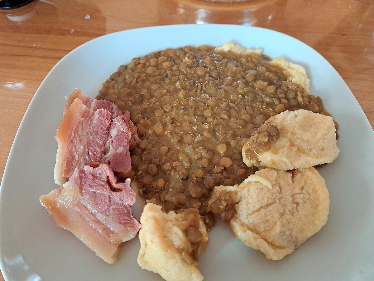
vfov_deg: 56.8
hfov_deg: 71.6
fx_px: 259
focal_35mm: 24
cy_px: 140
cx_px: 187
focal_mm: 5.23
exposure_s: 1/50
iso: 125
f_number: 1.8
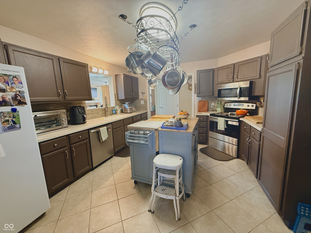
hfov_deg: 102.1
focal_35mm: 14
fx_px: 126
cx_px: 156
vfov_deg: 85.7
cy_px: 116
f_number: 2.2
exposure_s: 1/60
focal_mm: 2.22
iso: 400
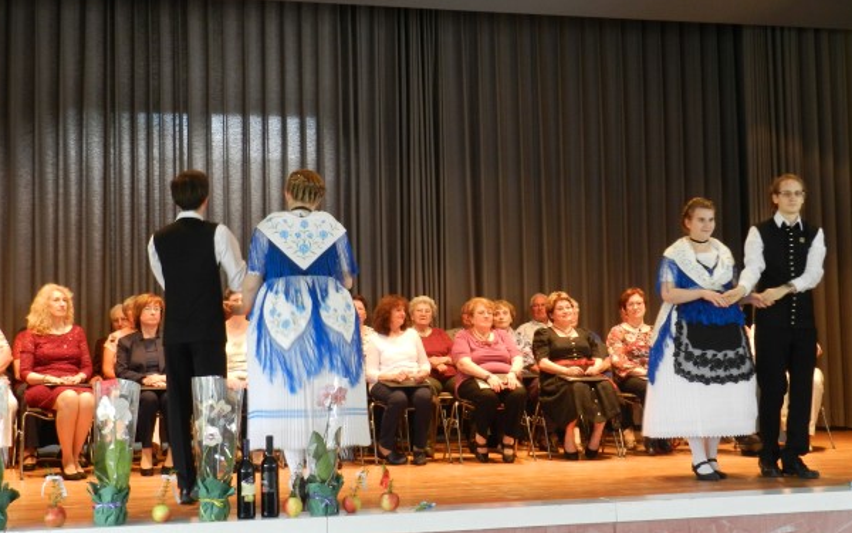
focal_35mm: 52
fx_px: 1207
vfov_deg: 24.9
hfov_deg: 38.9
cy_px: 283
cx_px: 439
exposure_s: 1/20
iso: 400
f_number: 4.2
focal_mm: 8.1
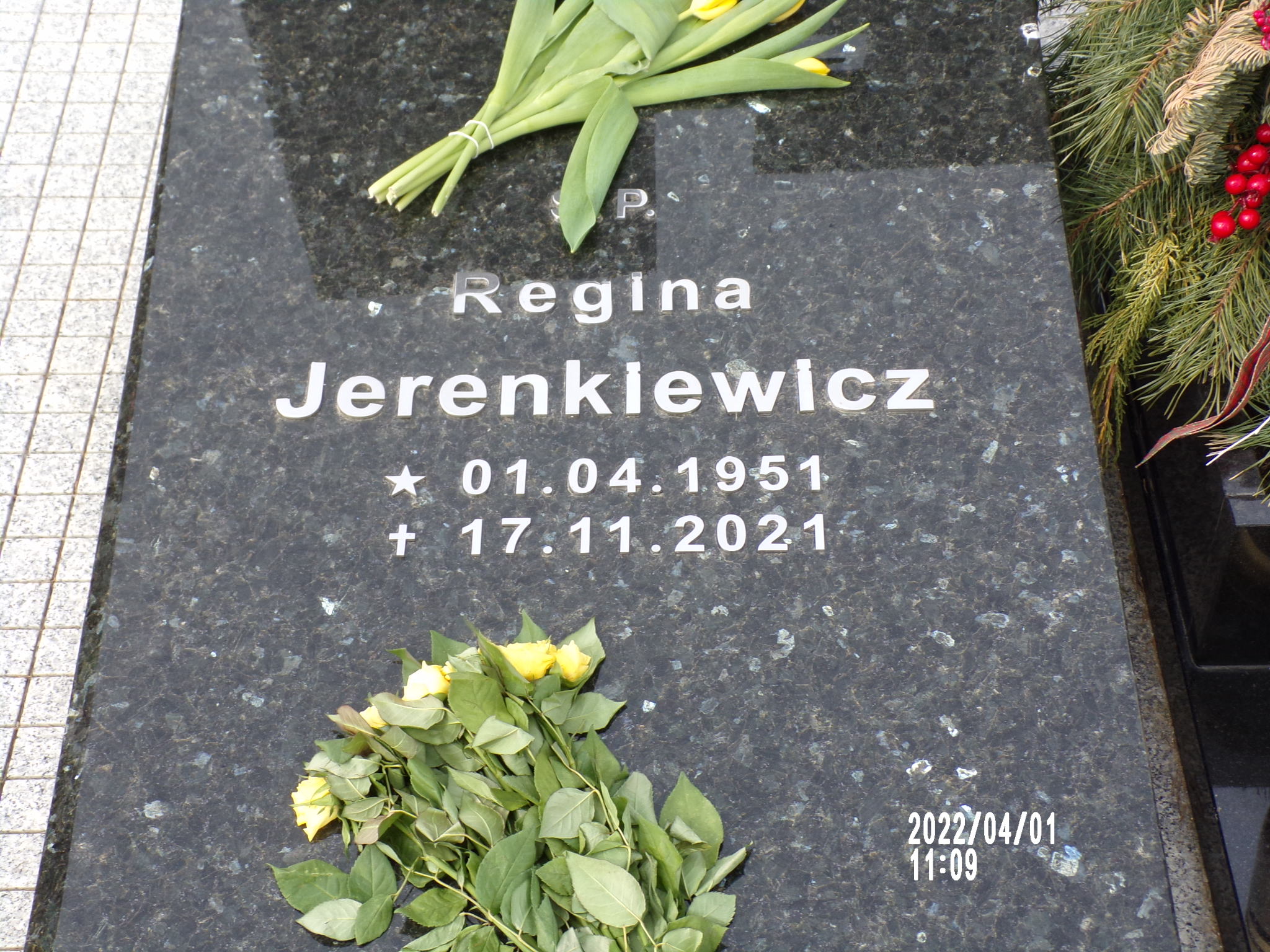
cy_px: 476
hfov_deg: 34.3
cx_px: 635
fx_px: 2055
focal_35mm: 56
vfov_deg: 26.1
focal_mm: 10.1
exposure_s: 1/140
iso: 80
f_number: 5.3
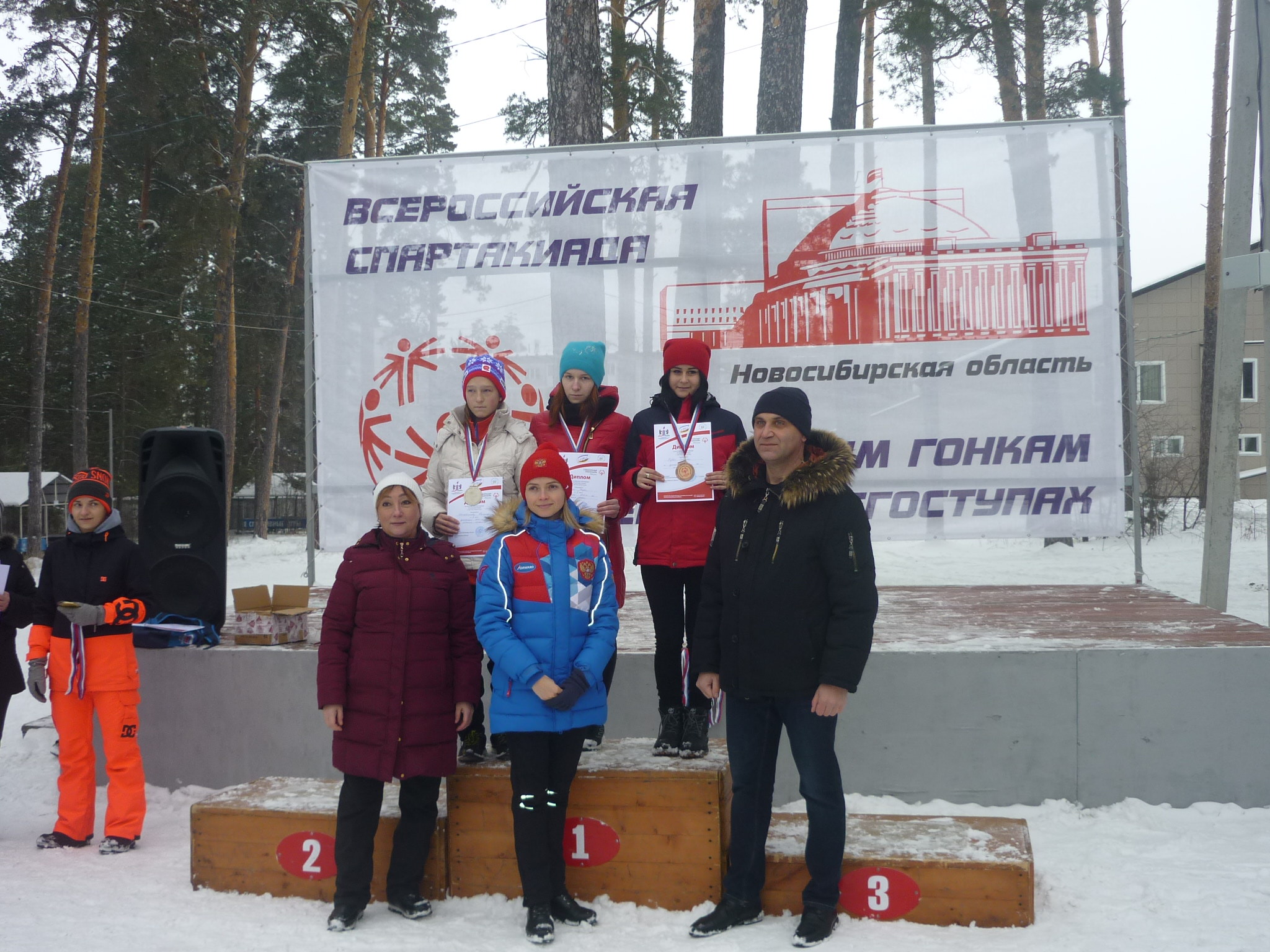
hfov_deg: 47.9
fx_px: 1431
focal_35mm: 39
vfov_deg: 36.8
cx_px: 635
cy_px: 476
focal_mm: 6.4
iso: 100
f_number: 3
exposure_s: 1/100
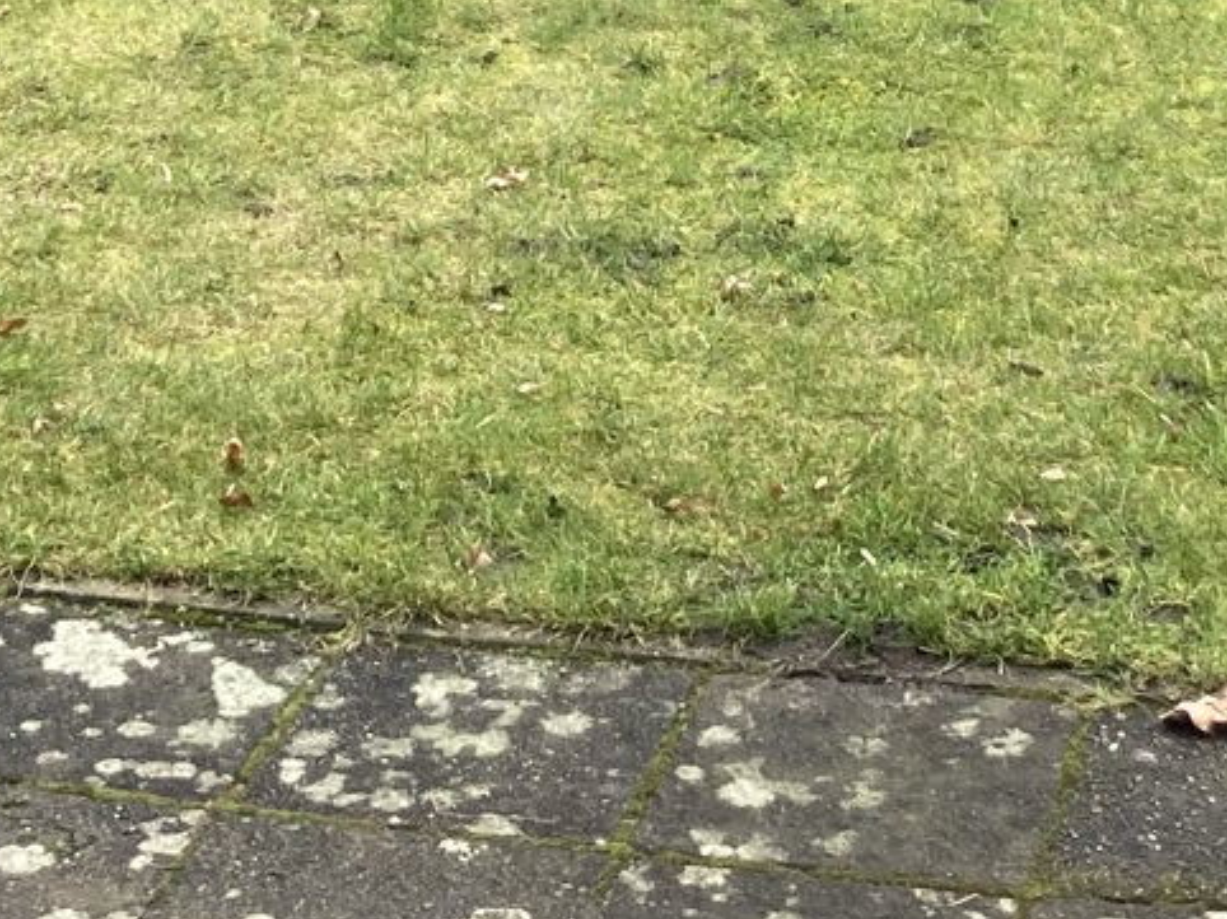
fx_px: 4216
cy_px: -860
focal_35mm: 119
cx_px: 741
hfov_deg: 16.5
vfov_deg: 11.3
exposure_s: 1/121
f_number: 1.8
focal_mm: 3.99
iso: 25
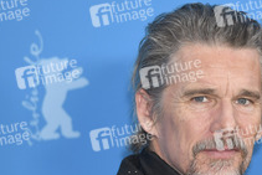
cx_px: 263
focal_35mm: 427
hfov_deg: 4.8
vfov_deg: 3.2
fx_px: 3110
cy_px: 168
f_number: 3.5
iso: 640
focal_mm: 200
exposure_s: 1/320
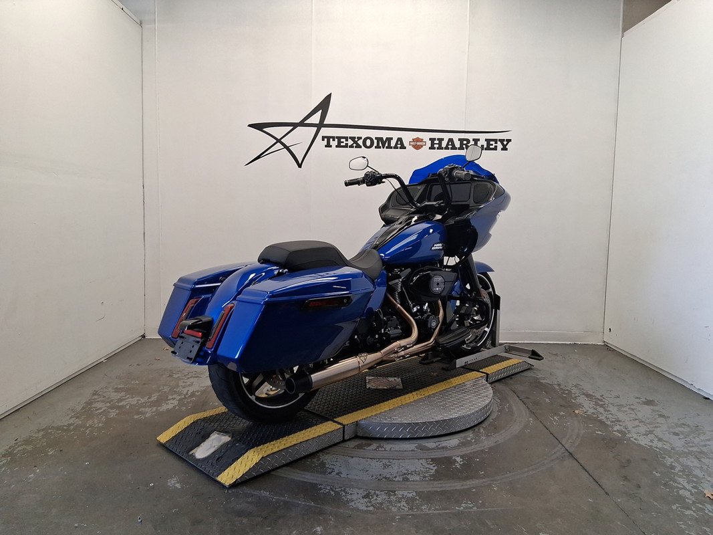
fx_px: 535
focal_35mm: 26
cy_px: 268
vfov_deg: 53.1
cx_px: 356
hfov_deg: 67.3
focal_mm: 3.98
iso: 106
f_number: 1.8
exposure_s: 1/120
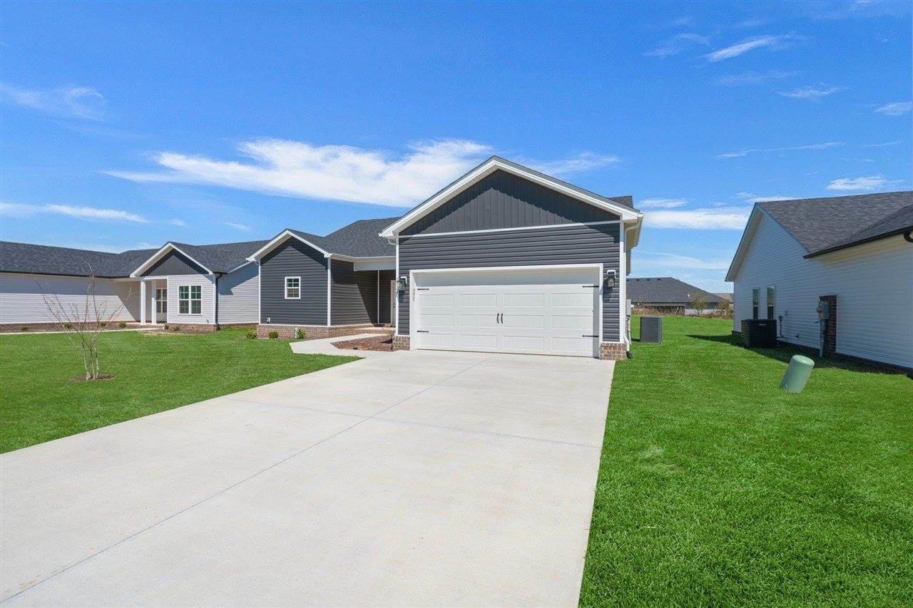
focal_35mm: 17
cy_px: 304
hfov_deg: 93.3
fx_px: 431
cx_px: 456
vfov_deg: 70.4
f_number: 7.1
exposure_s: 1/160
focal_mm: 17
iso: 100
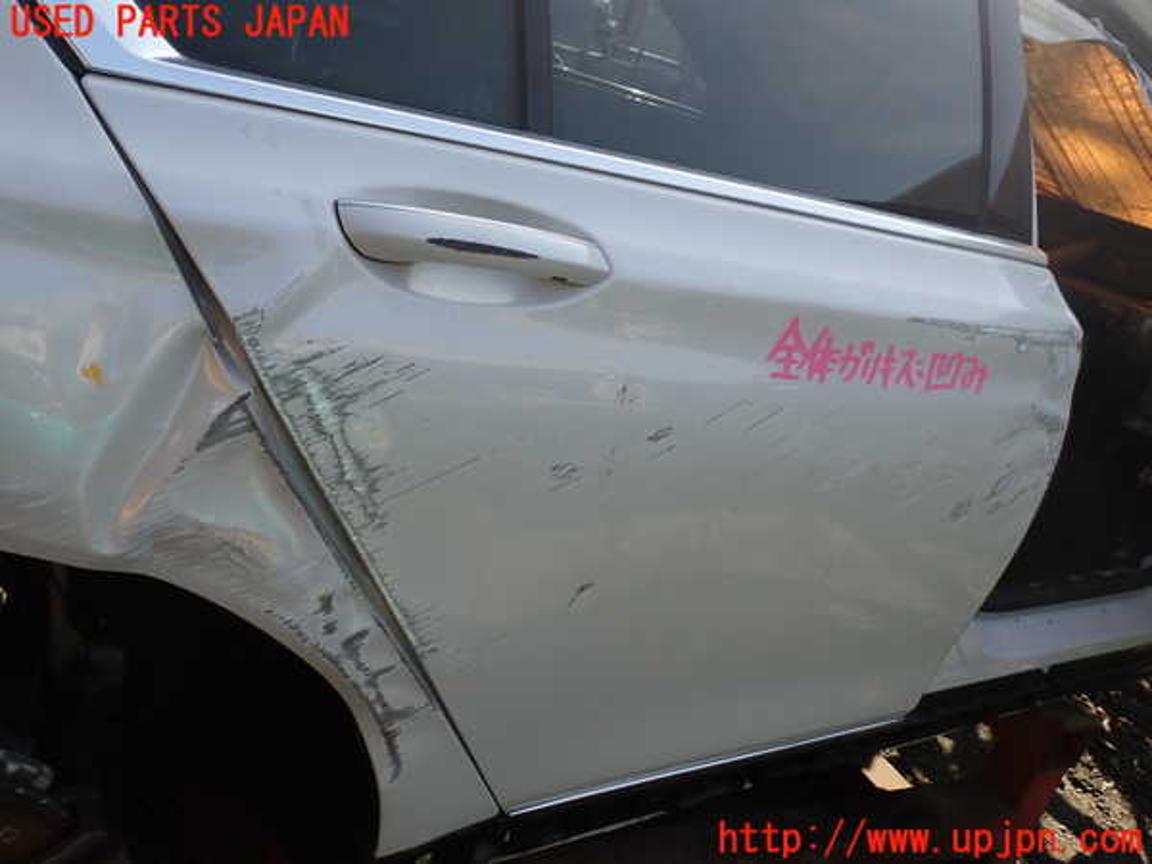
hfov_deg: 60.0
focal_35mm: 30
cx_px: 576
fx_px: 998
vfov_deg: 46.8
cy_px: 432
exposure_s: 1/500
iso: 100
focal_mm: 5.4
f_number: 3.2
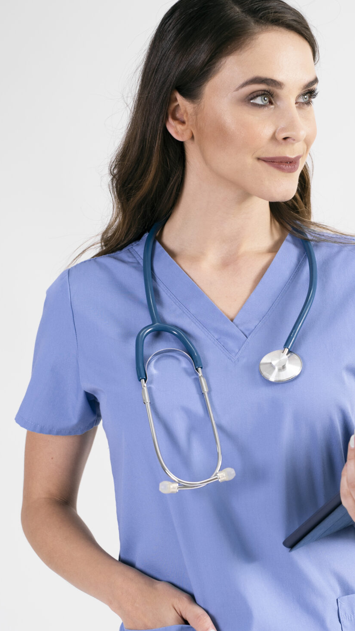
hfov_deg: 13.3
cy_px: 373
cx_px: 226
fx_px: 1523
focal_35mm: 91
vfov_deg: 23.4
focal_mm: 50
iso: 125
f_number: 3.5
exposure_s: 1/125
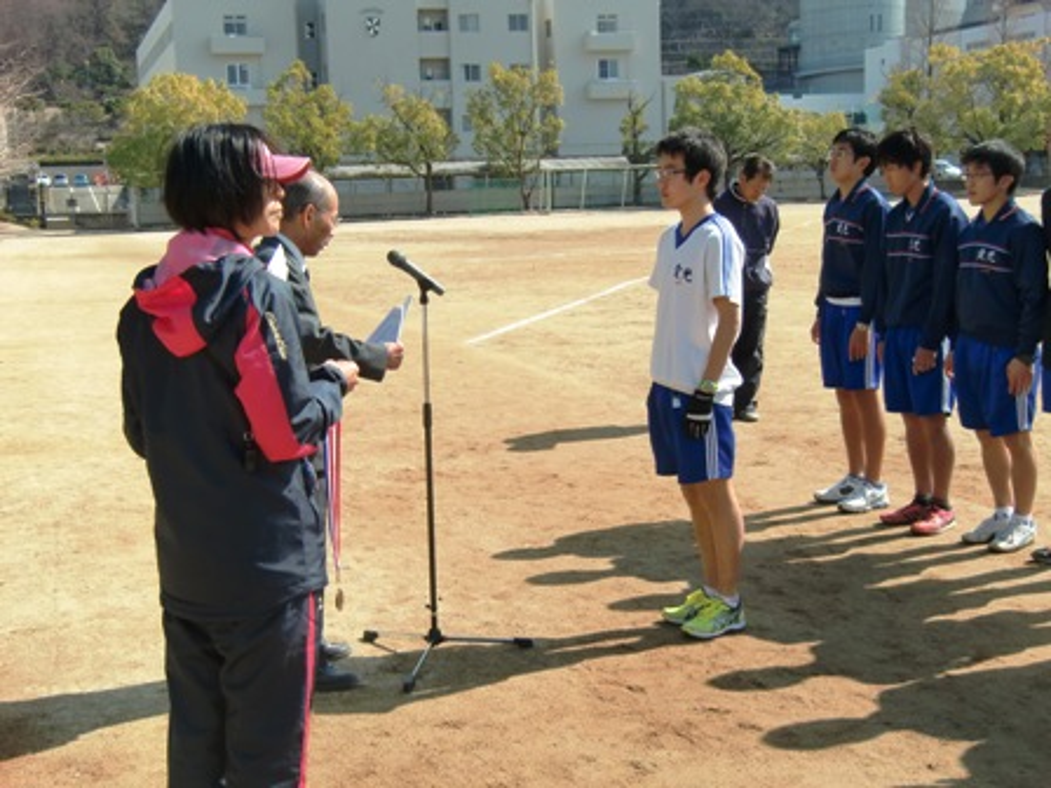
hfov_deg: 40.4
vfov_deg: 30.9
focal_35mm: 47
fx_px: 1427
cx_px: 526
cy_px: 394
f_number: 4
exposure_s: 1/500
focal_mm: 8.4
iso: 64
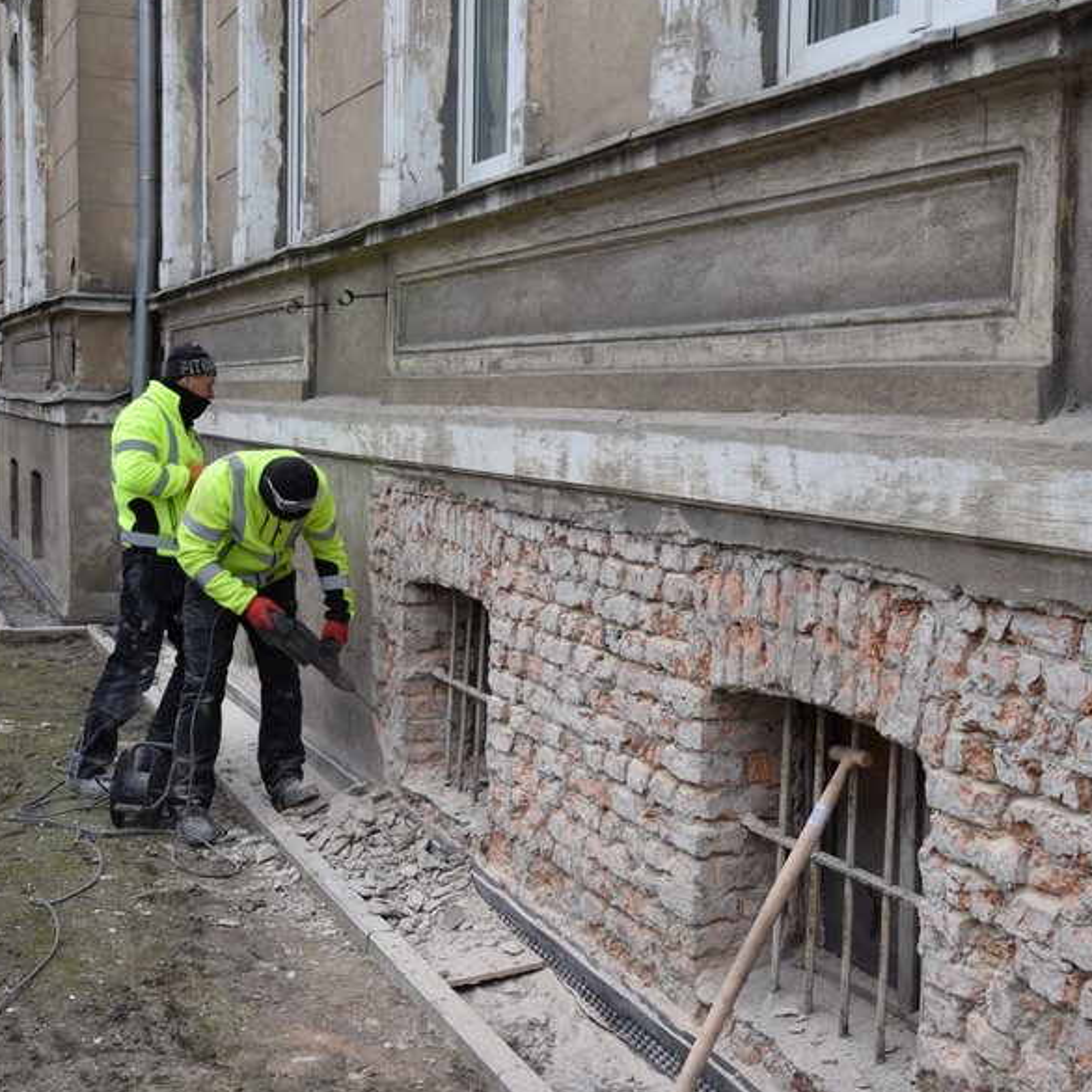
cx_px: 546
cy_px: 548
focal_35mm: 47
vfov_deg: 36.1
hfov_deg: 36.1
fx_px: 1677
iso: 1000
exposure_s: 1/320
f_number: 9
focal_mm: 24
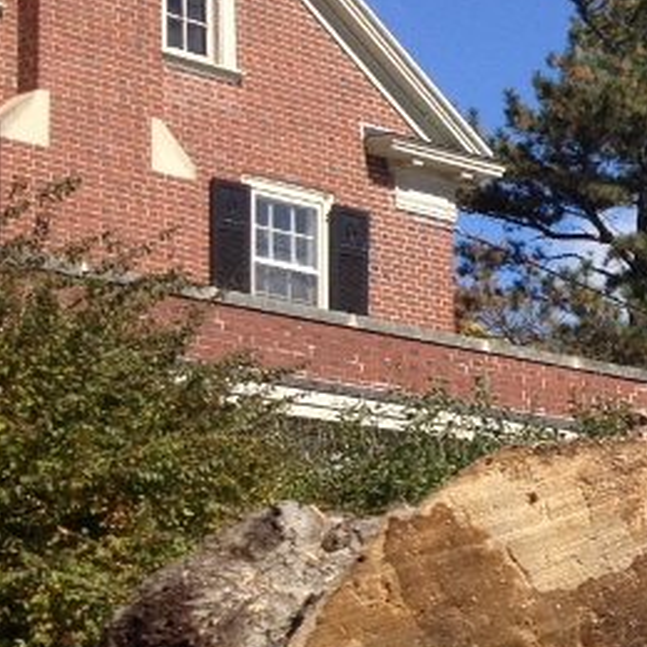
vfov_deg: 14.2
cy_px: 565
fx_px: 2580
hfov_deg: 13.0
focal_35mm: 122
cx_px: 1137
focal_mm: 4.28
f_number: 2.4
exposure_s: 1/1381
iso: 50
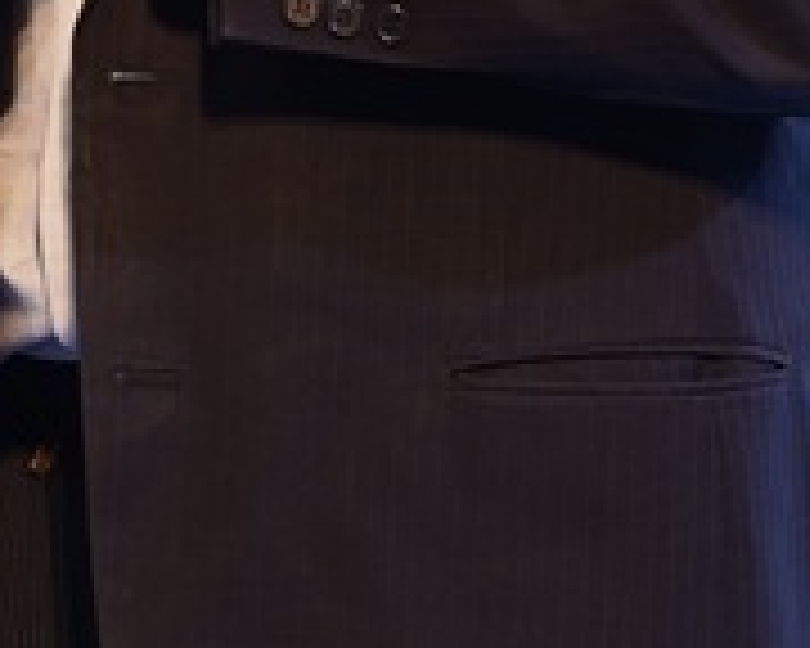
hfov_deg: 2.5
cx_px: 230
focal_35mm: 774
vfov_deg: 2.0
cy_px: -306
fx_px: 18549
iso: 320
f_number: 3.5
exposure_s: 1/80
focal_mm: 123.6
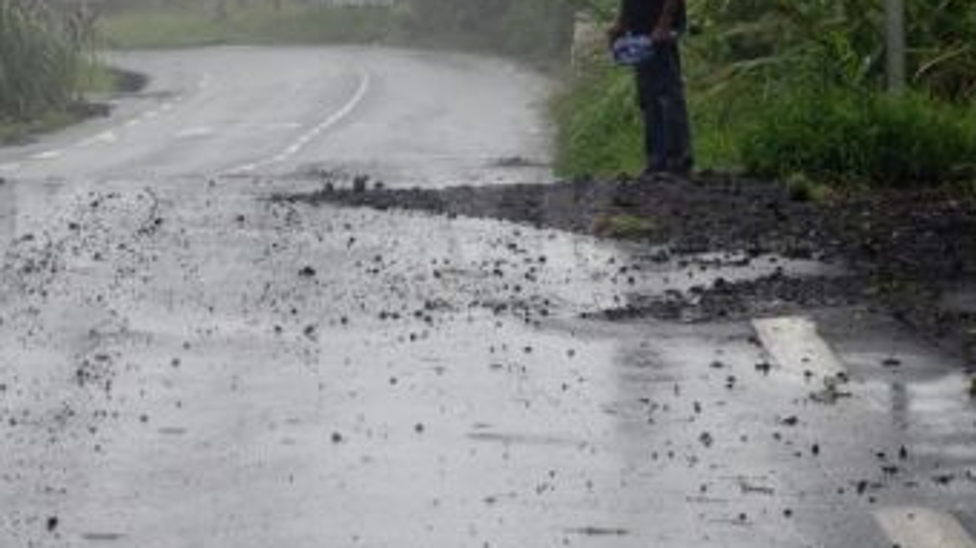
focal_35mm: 258
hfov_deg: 8.3
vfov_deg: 4.7
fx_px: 6675
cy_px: -126
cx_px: -3
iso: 500
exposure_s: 1/500
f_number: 8
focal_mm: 70
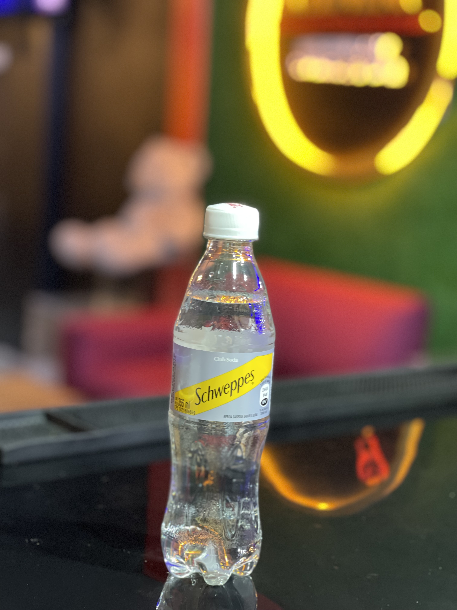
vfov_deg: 30.3
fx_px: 1127
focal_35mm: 64
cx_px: 228
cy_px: 305
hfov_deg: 22.9
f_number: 2.2
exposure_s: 1/17
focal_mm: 7.5
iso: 400
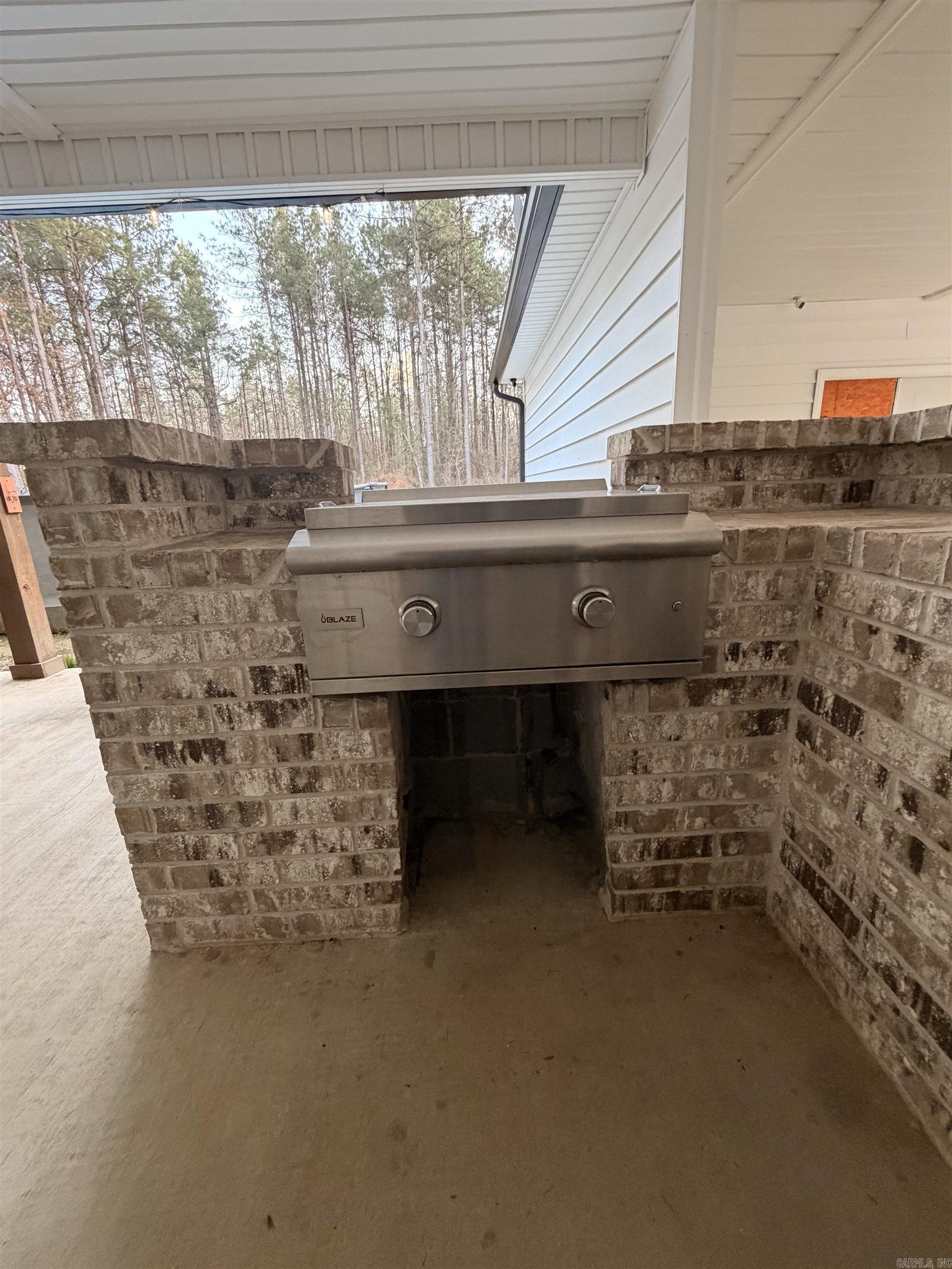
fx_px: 513
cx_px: 476
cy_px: 634
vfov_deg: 102.1
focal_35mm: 14
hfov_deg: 85.7
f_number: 2.2
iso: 400
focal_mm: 2.22
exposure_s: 1/60
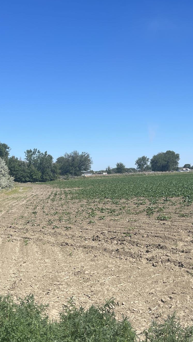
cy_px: 202
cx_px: 157
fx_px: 428
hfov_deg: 25.0
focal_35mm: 47
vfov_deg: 43.5
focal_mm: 5.1
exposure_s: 1/4525
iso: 32
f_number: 1.6
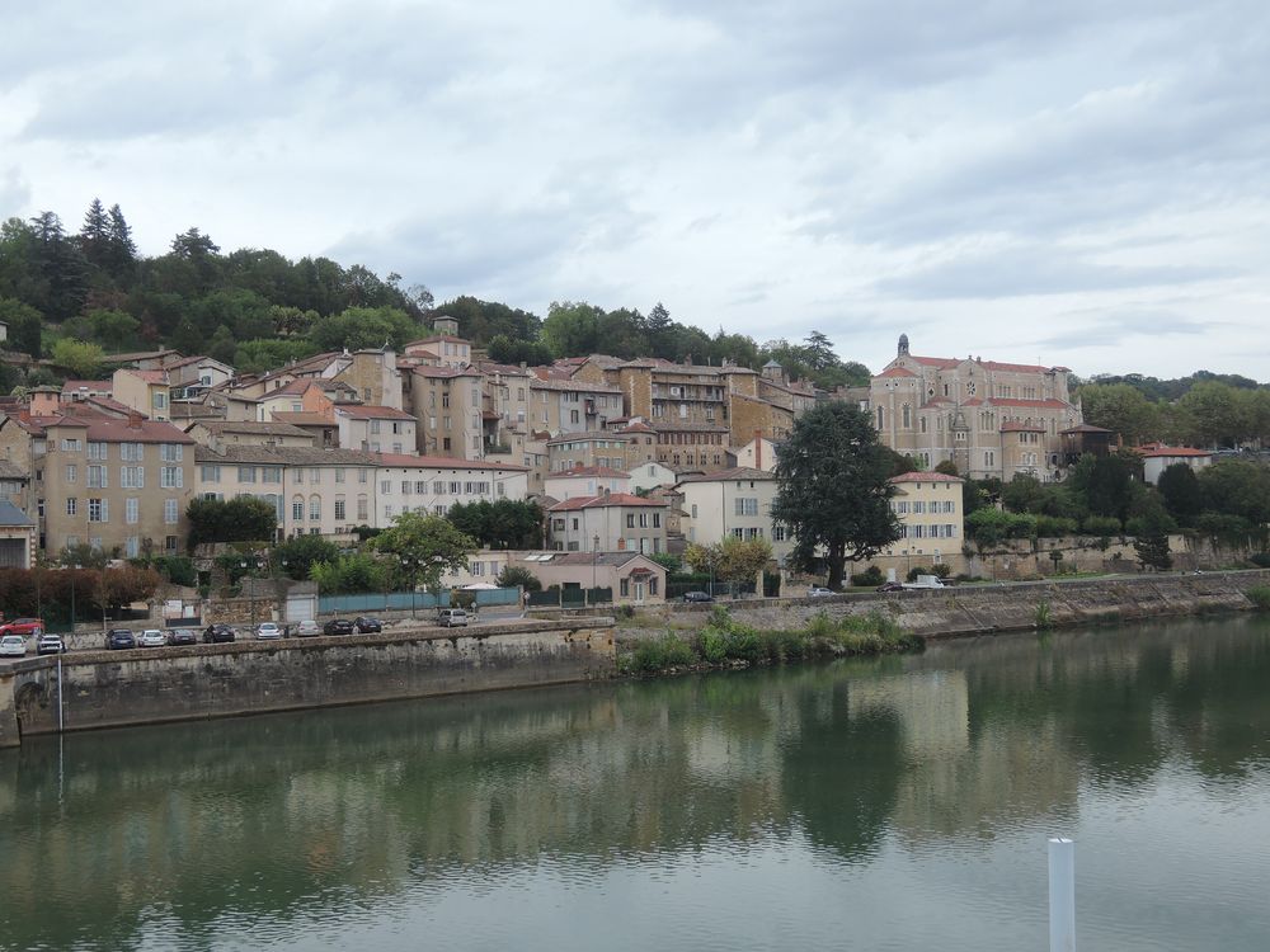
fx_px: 1651
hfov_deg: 42.1
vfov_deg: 32.2
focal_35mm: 45
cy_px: 476
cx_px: 635
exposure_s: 1/160
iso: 80
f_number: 3.7
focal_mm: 9.6
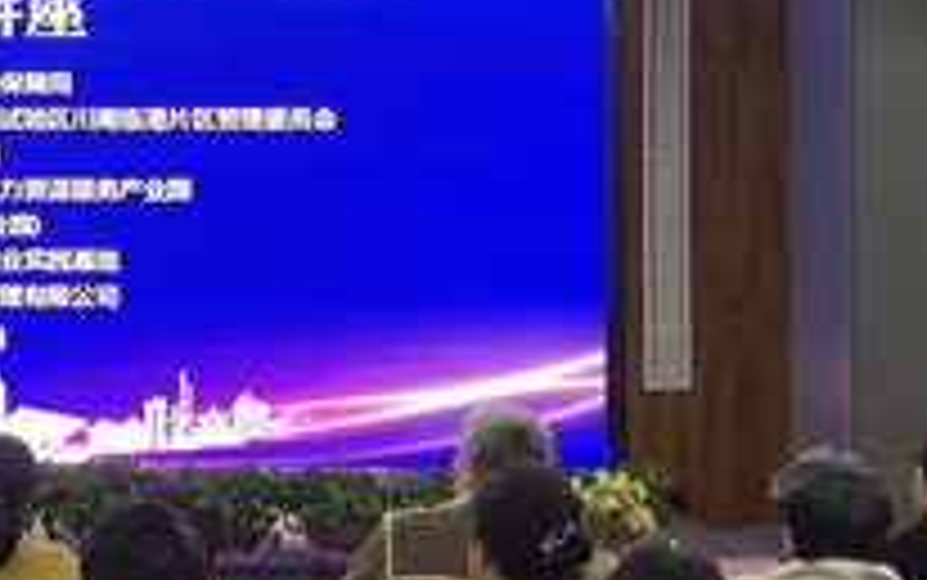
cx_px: -40
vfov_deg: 10.4
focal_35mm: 126
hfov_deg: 16.2
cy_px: 196
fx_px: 3185
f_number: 1.8
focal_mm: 4.27
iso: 75
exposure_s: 1/101
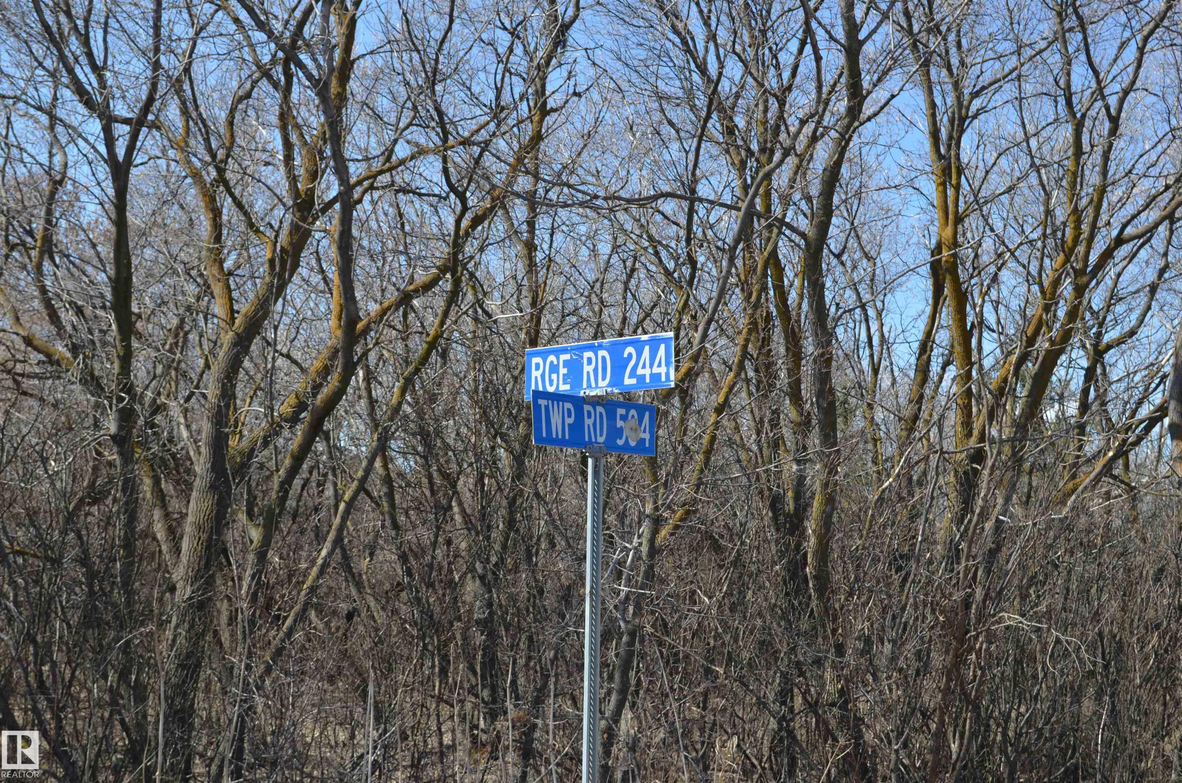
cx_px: 591
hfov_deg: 35.1
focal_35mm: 57
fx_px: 1867
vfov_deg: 23.7
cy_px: 392
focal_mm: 38
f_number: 8
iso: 160
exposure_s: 1/250
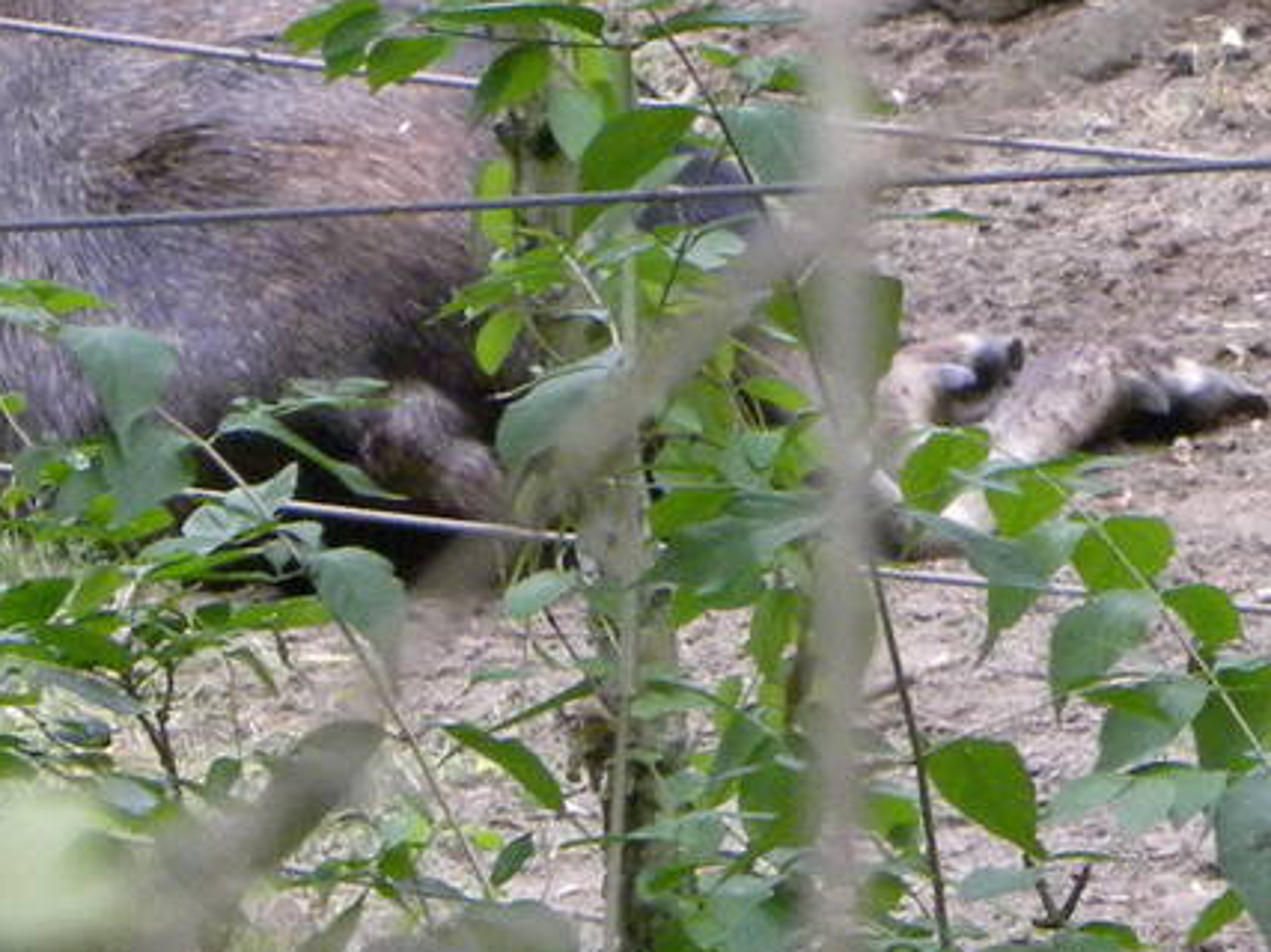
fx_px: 17729
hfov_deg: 4.1
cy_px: -339
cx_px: 2322
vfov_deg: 3.1
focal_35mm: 483
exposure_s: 1/80.4
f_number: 4.5
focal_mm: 23
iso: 376
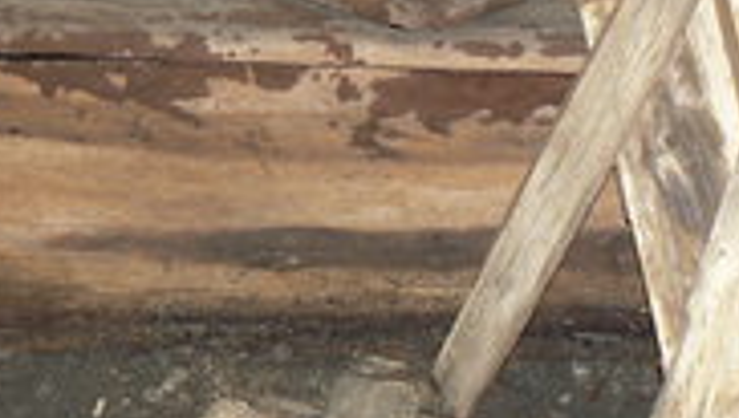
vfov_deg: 14.1
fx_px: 1688
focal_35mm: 86
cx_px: 292
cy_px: 101
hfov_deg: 24.7
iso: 125
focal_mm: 6
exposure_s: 1/30
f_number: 2.8
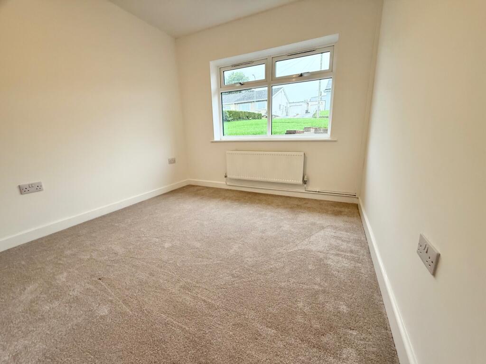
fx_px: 197
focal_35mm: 14
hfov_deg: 102.1
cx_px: 243
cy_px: 182
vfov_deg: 85.7
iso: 160
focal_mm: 2.22
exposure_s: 1/100
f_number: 2.2
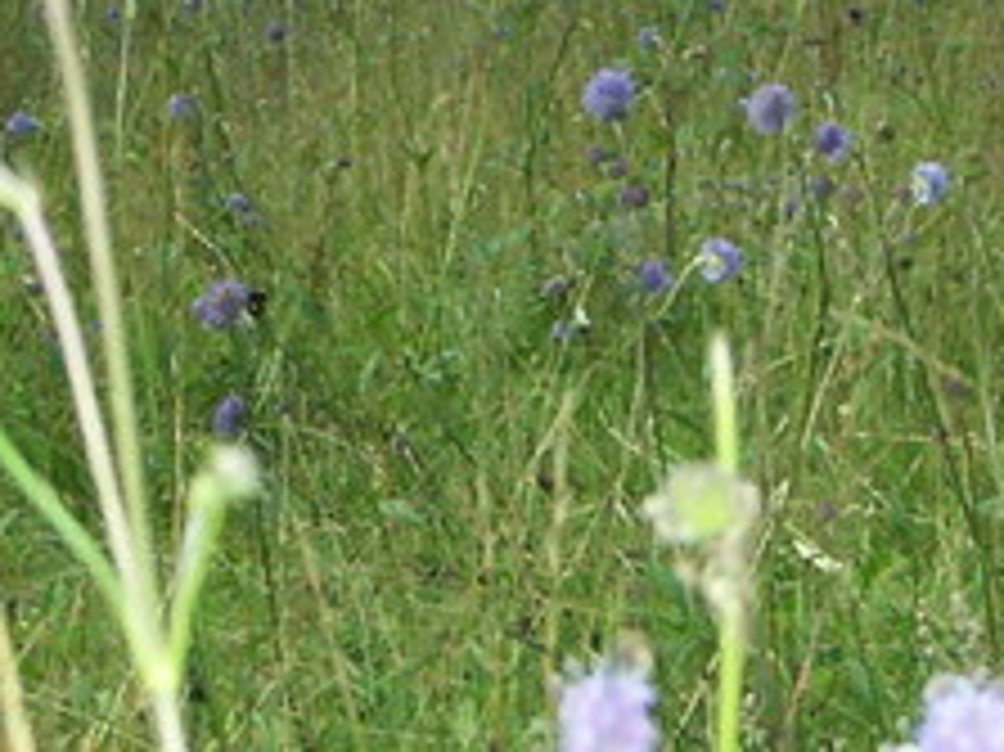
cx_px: 747
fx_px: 8870
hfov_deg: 6.5
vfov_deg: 4.8
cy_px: -77
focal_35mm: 306
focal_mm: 18.19
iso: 200
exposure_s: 1/640
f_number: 4.5
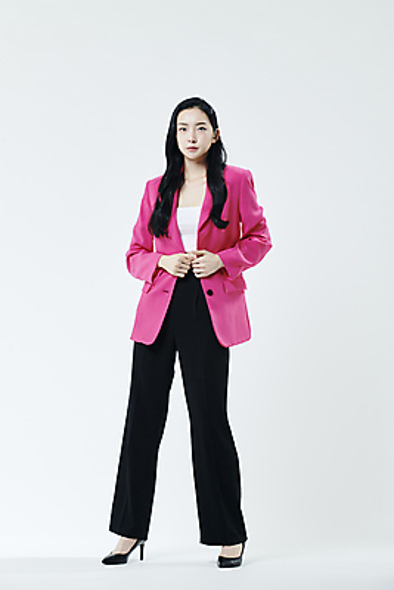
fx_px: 1607
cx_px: 197
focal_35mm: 98
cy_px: 295
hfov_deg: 14.0
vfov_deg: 20.8
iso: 200
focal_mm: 98
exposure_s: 1/125
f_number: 8
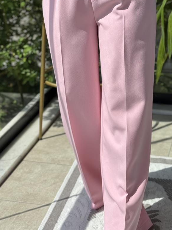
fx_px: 550
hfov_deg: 17.8
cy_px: 76
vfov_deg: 23.5
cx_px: 95
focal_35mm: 83
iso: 64
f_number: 1.78
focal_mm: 6.76
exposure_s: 1/1427
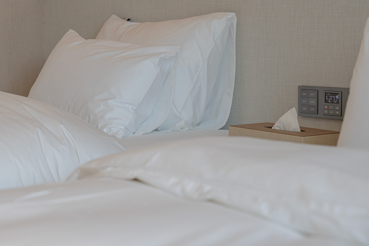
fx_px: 912
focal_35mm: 89
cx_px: 145
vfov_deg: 15.3
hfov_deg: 22.8
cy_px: 92
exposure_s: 1/160
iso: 800
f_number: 4.5
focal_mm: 70
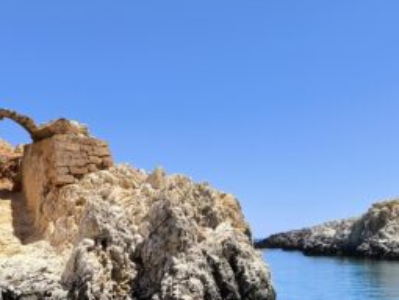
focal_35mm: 48
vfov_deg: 29.4
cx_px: 140
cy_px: 256
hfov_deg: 39.2
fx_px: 554
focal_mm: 6.14
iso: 50
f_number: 1.65
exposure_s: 1/981
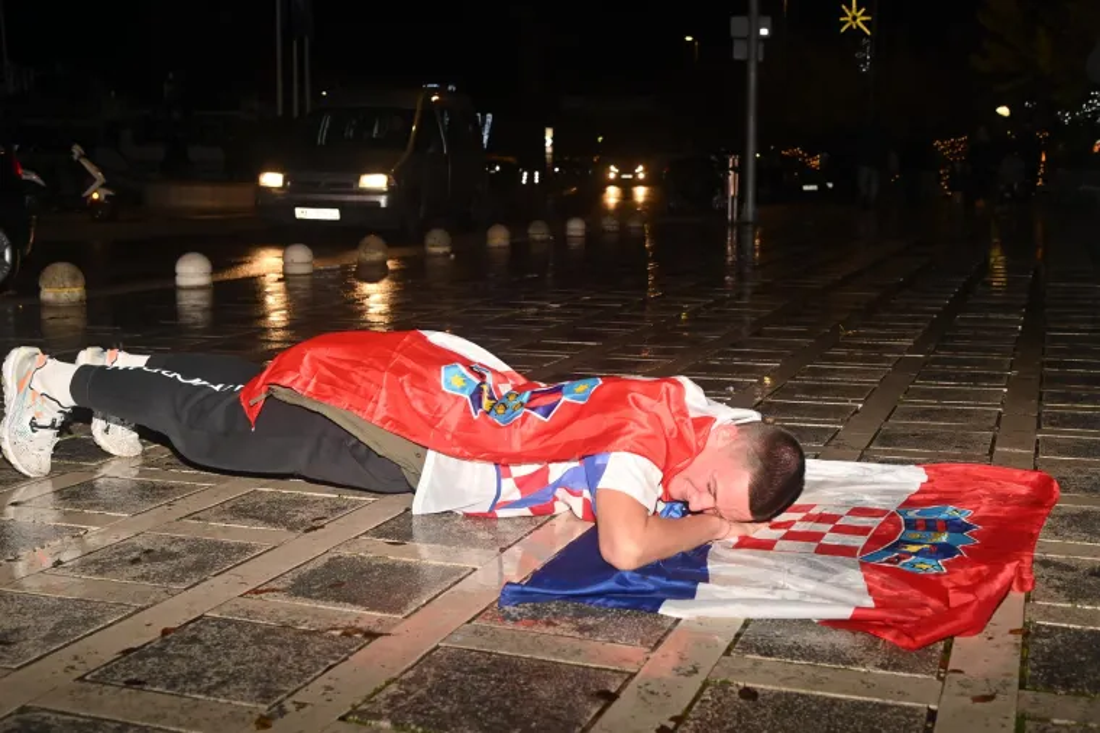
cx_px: 550
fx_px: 1344
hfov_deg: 44.5
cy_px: 366
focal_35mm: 44
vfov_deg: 30.5
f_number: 5
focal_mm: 44
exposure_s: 1/200
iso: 800
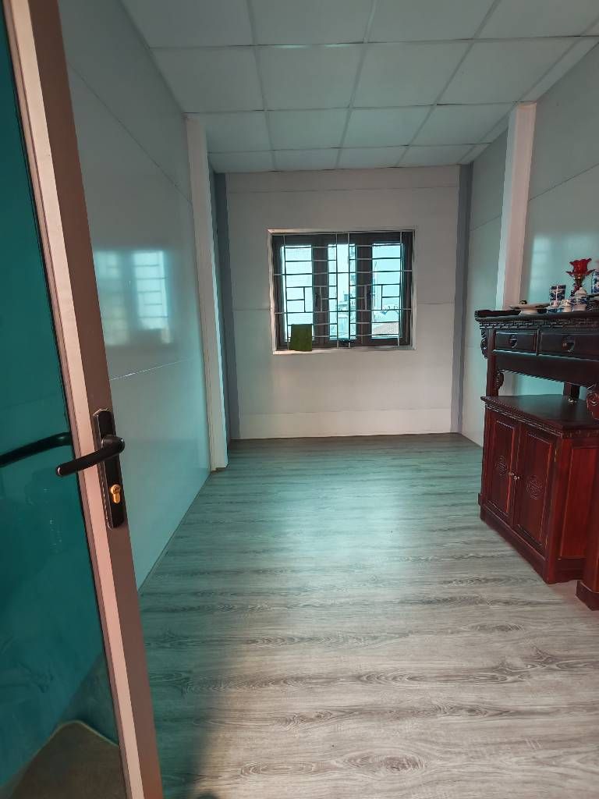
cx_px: 300
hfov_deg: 78.1
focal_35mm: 16
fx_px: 369
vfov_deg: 94.5
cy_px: 400
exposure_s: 1/50
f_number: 2.2
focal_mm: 1.96
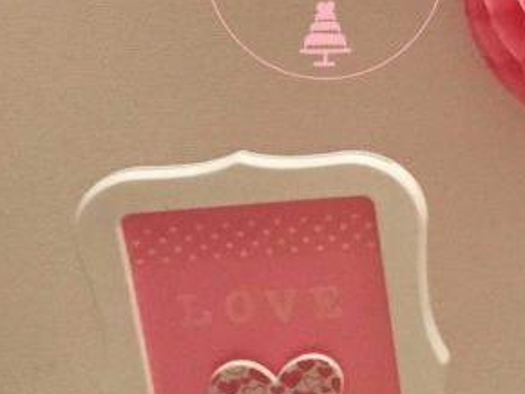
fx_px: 1776
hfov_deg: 15.4
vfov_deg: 12.6
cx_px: 807
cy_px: 83
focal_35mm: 117
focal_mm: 4.15
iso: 250
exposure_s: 1/17
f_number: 2.2
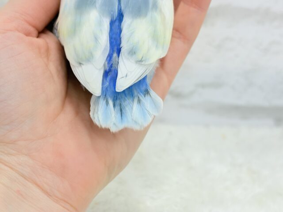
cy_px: 106
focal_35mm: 52
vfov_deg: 28.0
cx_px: 142
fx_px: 425
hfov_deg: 36.8
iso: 80
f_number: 1.6
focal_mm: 5.96
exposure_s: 1/100
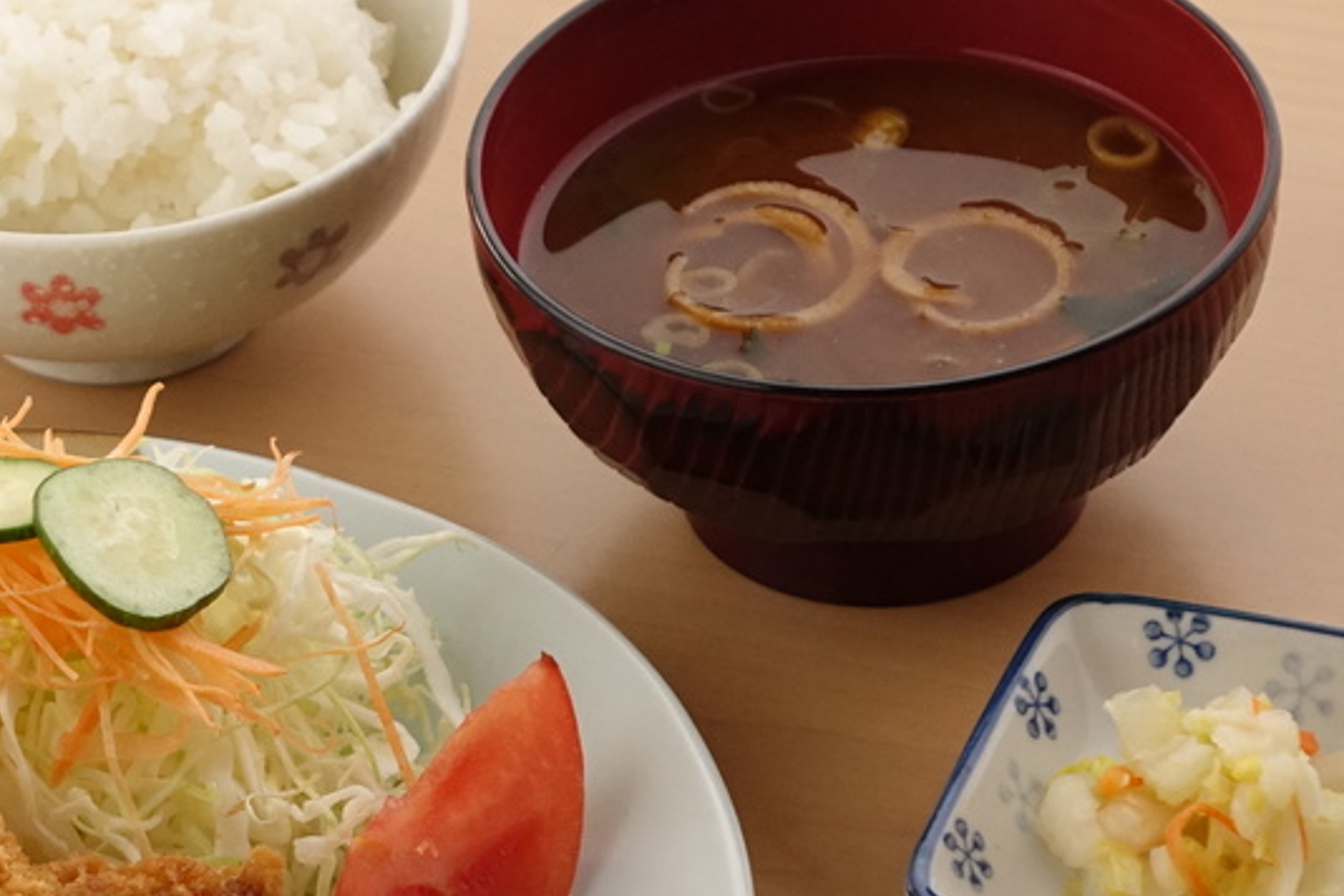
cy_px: 685
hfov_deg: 8.7
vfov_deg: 5.8
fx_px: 8810
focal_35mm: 236
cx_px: 96
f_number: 4
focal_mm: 38.37
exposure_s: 1/200
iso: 640
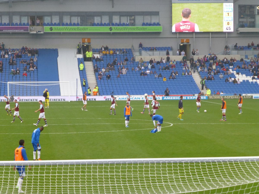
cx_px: 130
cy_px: 97
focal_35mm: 137
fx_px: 1025
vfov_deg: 10.8
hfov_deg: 14.4
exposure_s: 1/80
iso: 200
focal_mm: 24.4
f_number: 5.4
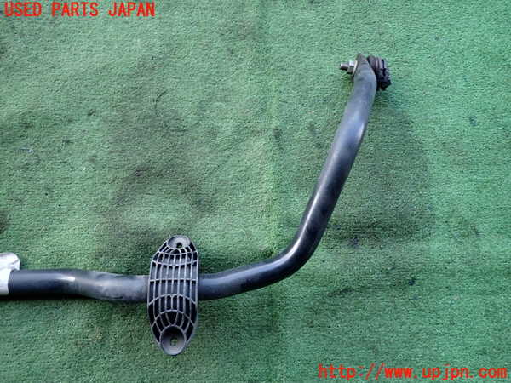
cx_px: 256
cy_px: 192
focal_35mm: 25
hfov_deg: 69.4
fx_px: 369
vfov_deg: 54.9
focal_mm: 4.5
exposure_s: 1/125
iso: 125
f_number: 2
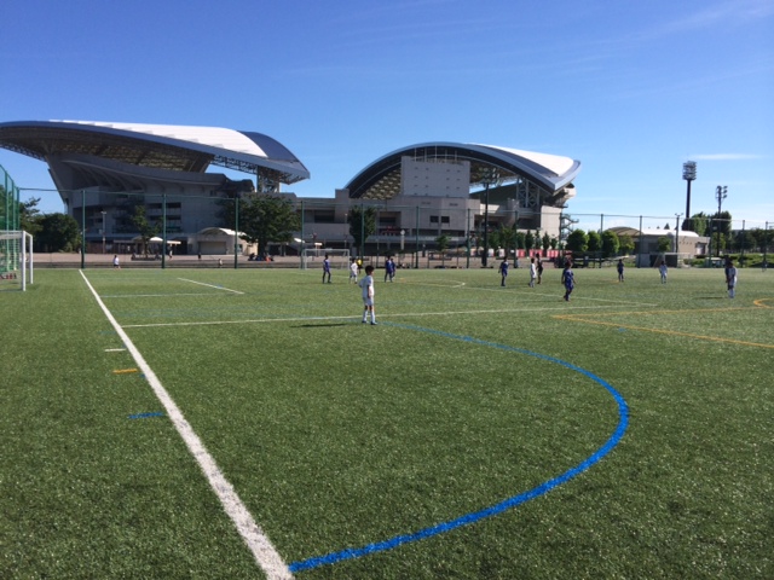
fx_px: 671
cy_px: 290
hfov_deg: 60.0
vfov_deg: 46.8
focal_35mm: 30
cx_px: 387
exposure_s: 1/2160
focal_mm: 4.12
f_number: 2.2
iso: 40
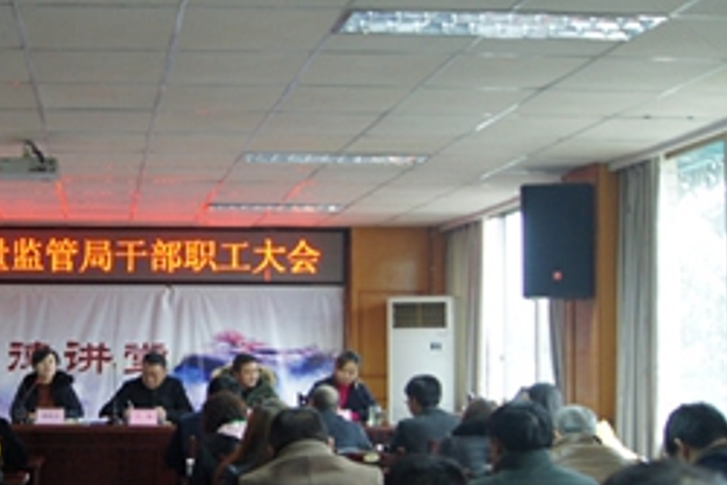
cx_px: 113
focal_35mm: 54
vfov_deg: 25.0
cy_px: 303
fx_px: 1091
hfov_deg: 35.3
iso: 800
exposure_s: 1/30
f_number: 3.5
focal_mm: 18
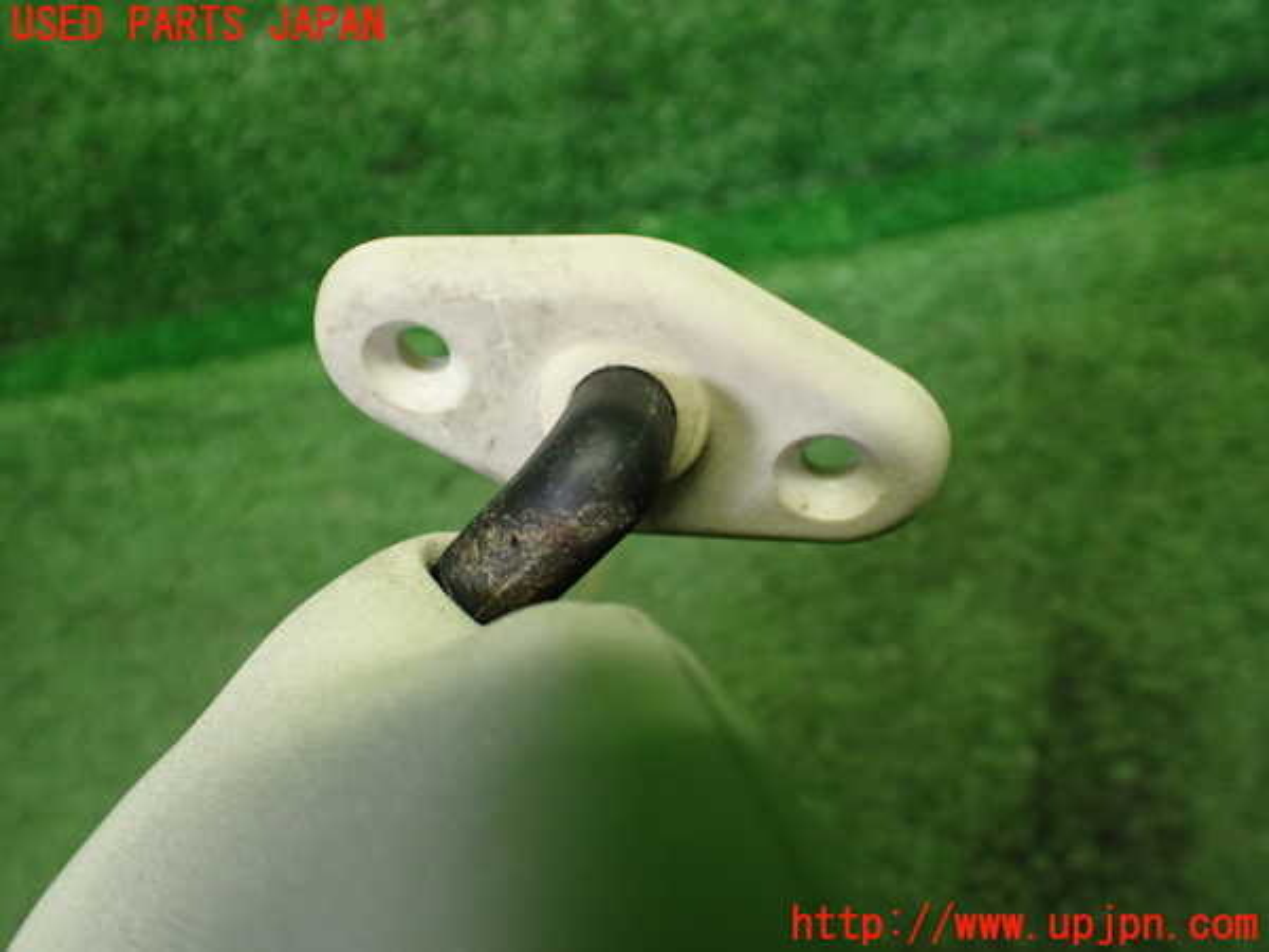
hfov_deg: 60.0
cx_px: 634
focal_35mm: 30
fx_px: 1100
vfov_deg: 46.8
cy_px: 476
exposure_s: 1/125
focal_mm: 5.4
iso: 500
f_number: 2.3
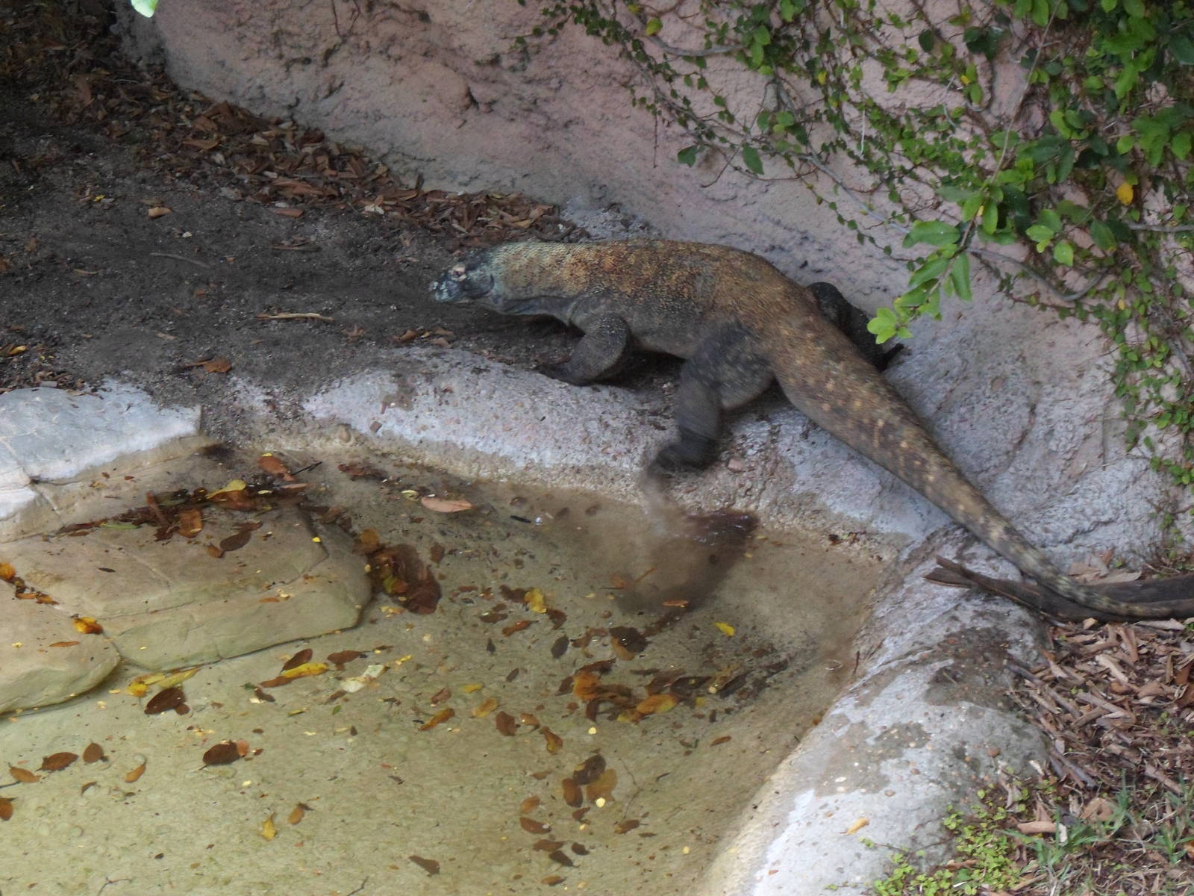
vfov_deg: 17.6
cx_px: 597
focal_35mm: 84
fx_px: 2897
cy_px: 448
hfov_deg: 23.3
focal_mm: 14
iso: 320
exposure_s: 1/45
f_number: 5.1
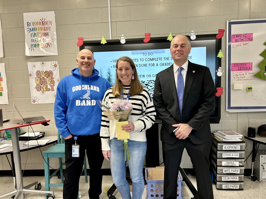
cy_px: 99
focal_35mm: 27
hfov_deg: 65.3
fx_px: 208
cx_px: 136
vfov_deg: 51.4
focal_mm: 5.7
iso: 125
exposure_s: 1/120
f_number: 1.5
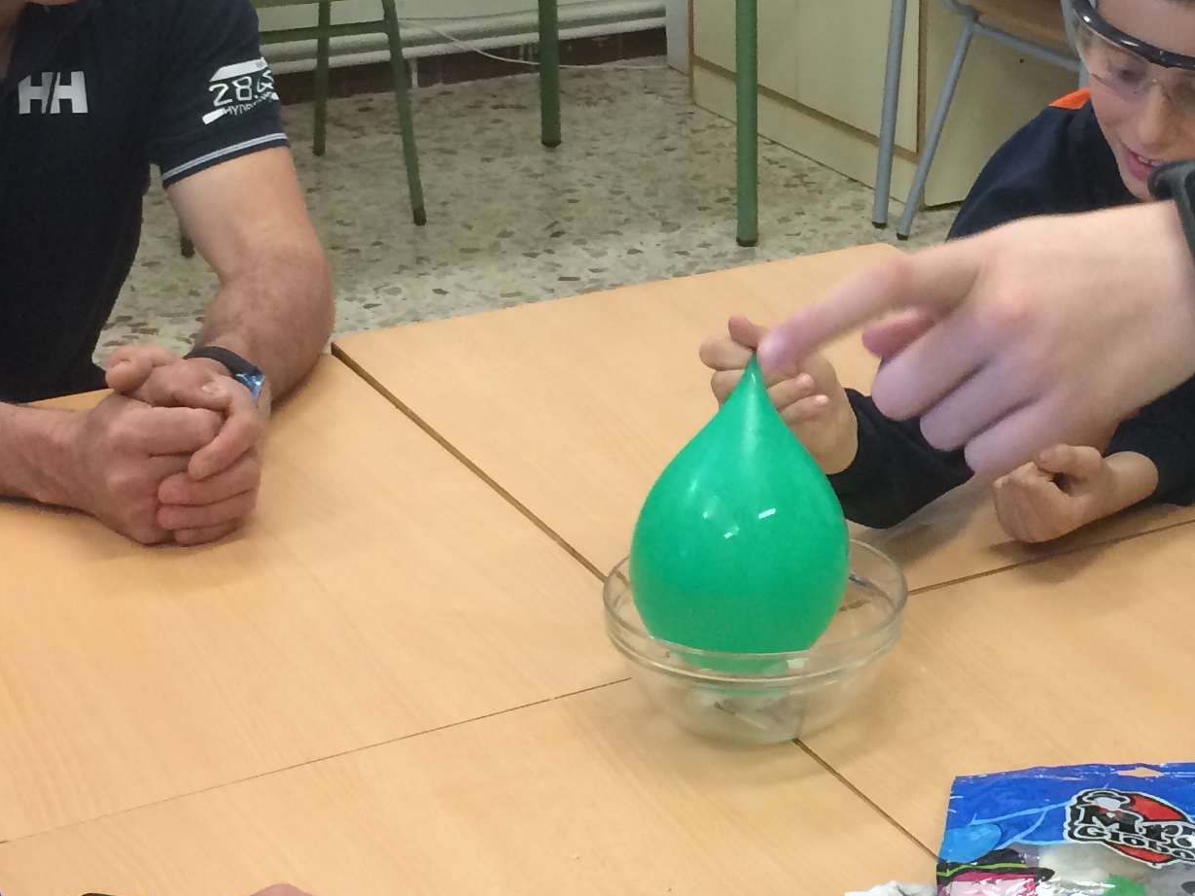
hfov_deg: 24.8
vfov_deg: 19.1
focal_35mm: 77
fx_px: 2658
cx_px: 997
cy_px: 366
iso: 80
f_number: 2.2
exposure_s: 1/33
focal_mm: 4.15
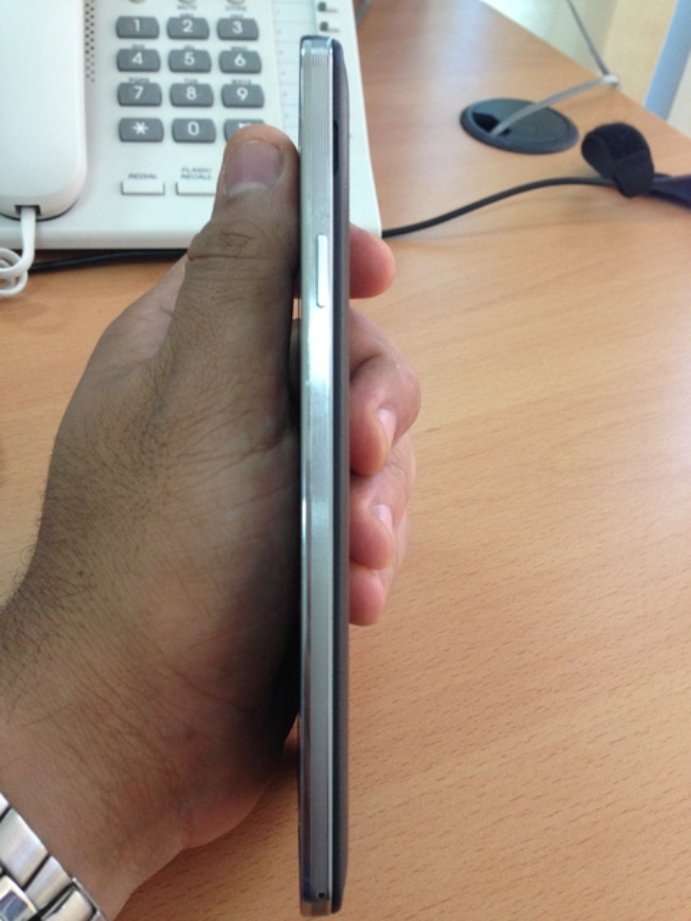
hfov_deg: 42.9
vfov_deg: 55.4
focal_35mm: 33
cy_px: 460
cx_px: 346
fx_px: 878
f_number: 2.4
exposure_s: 1/20
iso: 200
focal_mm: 4.12
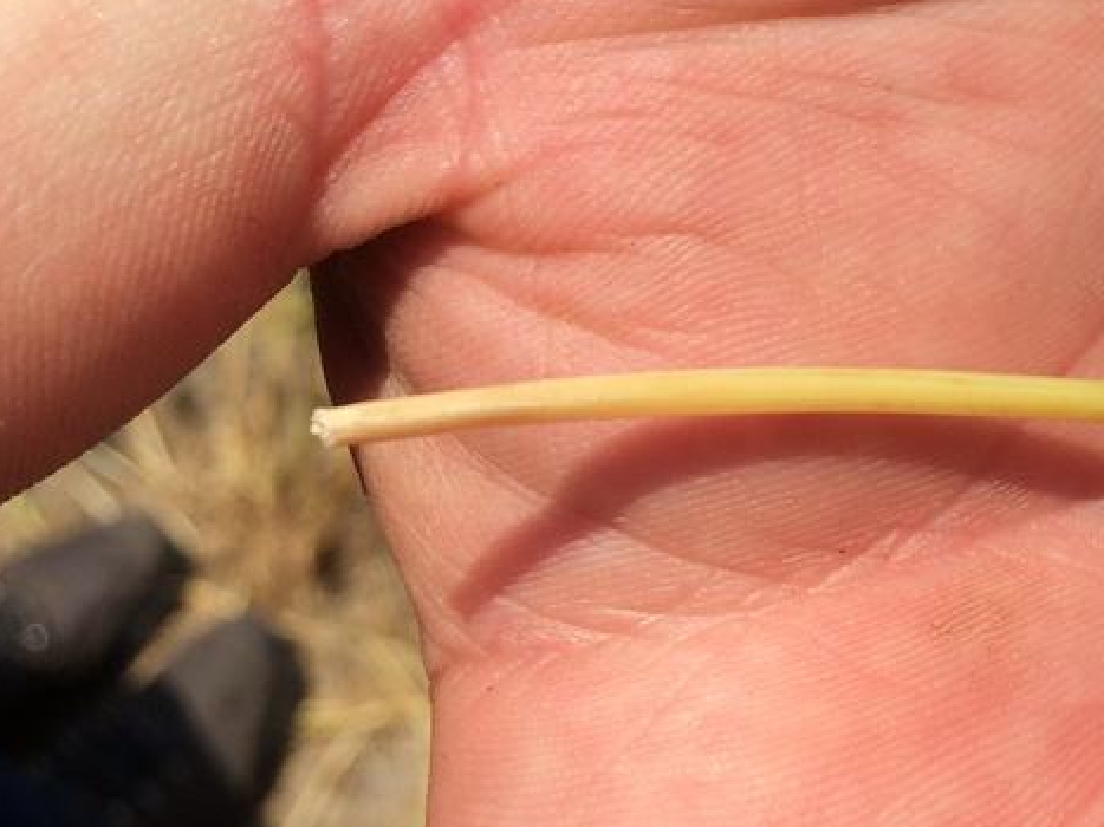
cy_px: 317
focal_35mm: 60
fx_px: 1913
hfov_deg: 31.1
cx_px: 940
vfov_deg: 24.3
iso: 32
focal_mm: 4.12
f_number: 2.2
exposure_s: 1/3425
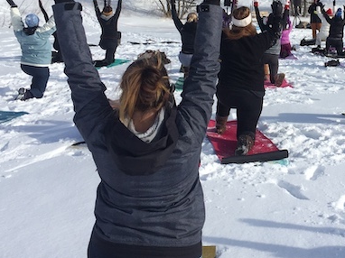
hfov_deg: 31.9
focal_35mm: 58
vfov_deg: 24.6
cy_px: 37
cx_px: 298
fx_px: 578
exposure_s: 1/4405
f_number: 2.2
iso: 32
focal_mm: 4.15
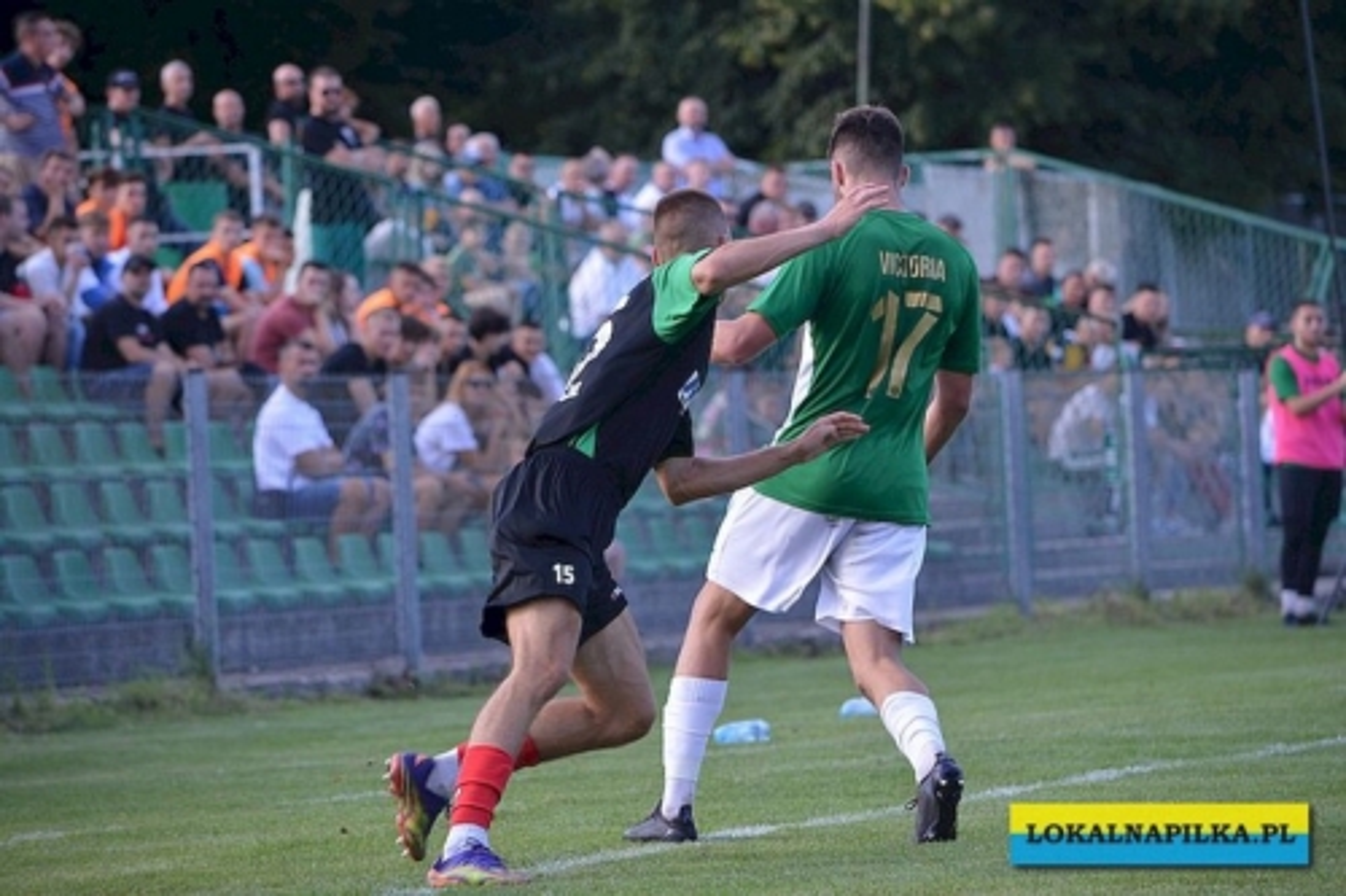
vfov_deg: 5.4
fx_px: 9530
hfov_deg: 8.1
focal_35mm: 255
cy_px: 448
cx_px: 673
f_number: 5
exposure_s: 1/500
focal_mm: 170
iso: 500
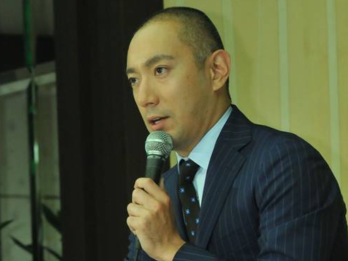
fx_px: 1675
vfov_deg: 8.9
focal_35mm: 167
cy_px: 137
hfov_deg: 11.9
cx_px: 159
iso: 1250
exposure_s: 1/200
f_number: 5
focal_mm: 95
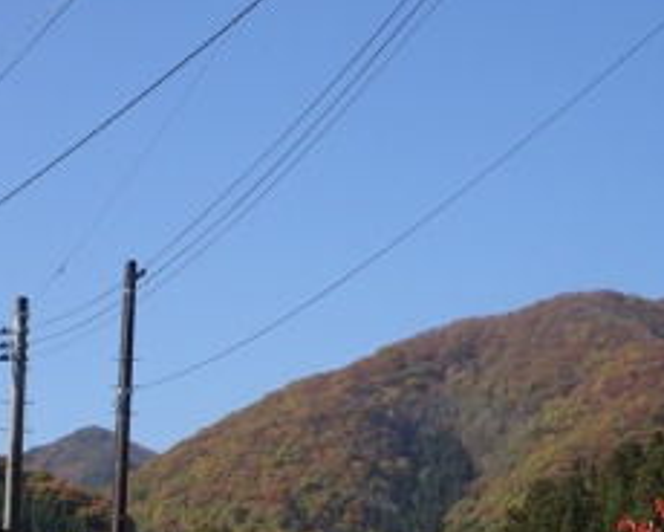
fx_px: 2339
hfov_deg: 16.1
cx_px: 445
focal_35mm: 119
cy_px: 464
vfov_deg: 12.9
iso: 80
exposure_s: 1/500
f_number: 4.5
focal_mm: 9.52
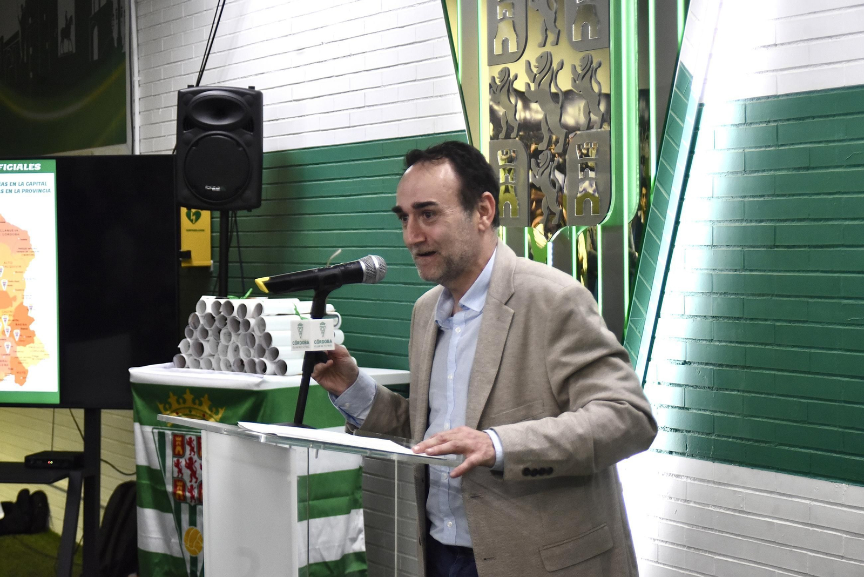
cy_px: 288
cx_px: 432
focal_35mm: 78
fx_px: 1873
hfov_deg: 26.0
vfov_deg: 17.5
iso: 2500
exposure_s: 1/160
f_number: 6.3
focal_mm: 78
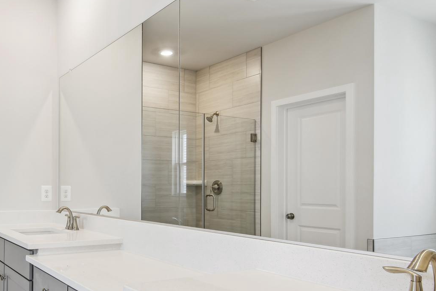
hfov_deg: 56.0
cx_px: 111
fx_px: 388
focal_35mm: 32
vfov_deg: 40.7
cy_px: 190
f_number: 8
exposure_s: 1/10
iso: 200
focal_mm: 16
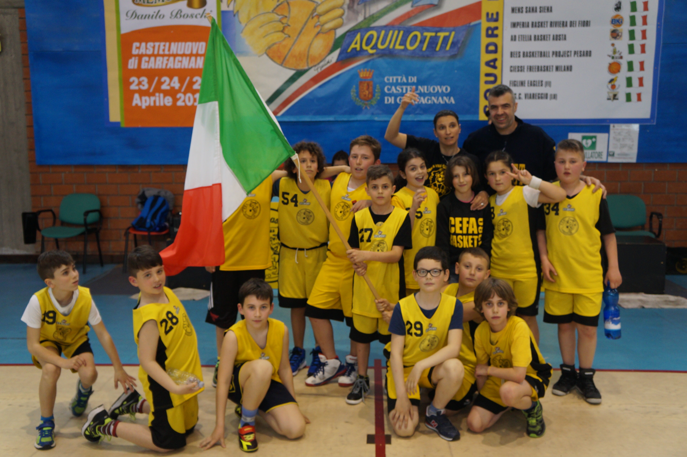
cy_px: 228
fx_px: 687
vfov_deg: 36.8
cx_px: 344
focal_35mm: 36
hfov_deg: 53.2
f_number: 4
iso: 800
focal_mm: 24
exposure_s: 1/160
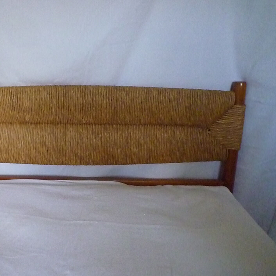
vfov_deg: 51.1
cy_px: 131
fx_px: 289
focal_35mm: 32
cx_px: 81
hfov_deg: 49.7
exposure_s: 1/200
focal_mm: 4.4
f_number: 2.8
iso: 1600
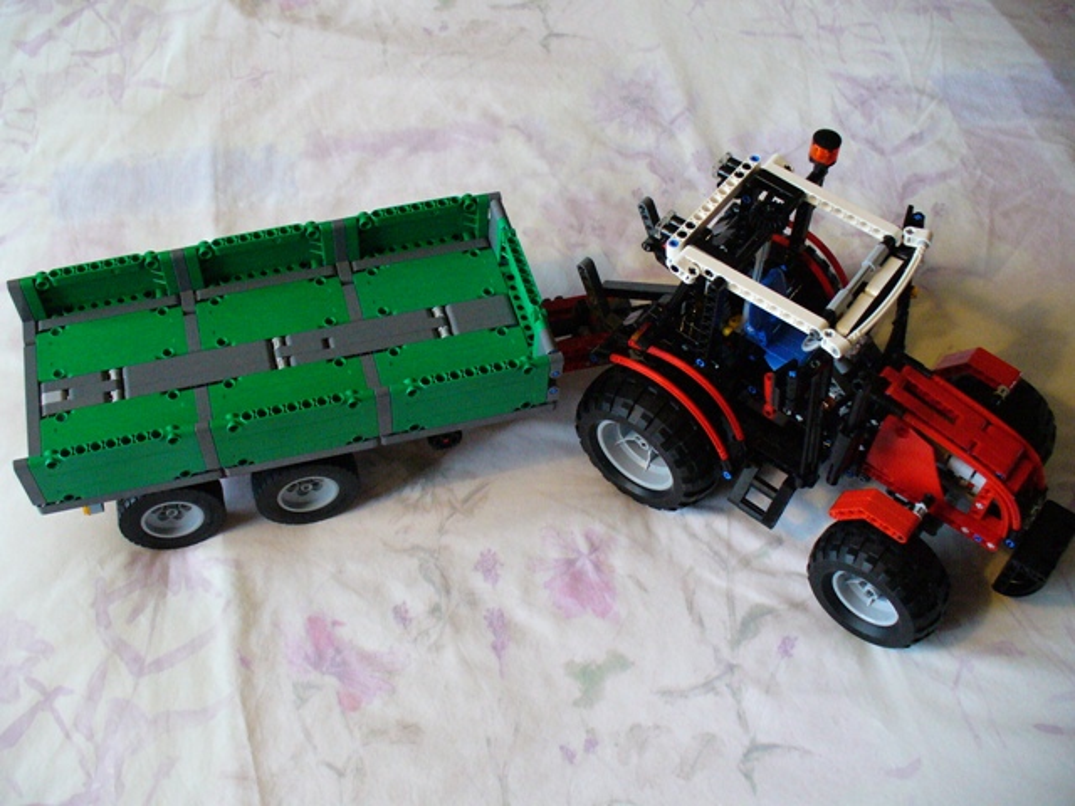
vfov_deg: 38.7
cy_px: 403
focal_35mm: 37
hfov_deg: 50.1
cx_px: 538
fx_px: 1149
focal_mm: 6.1
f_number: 2.8
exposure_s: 1/40
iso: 400
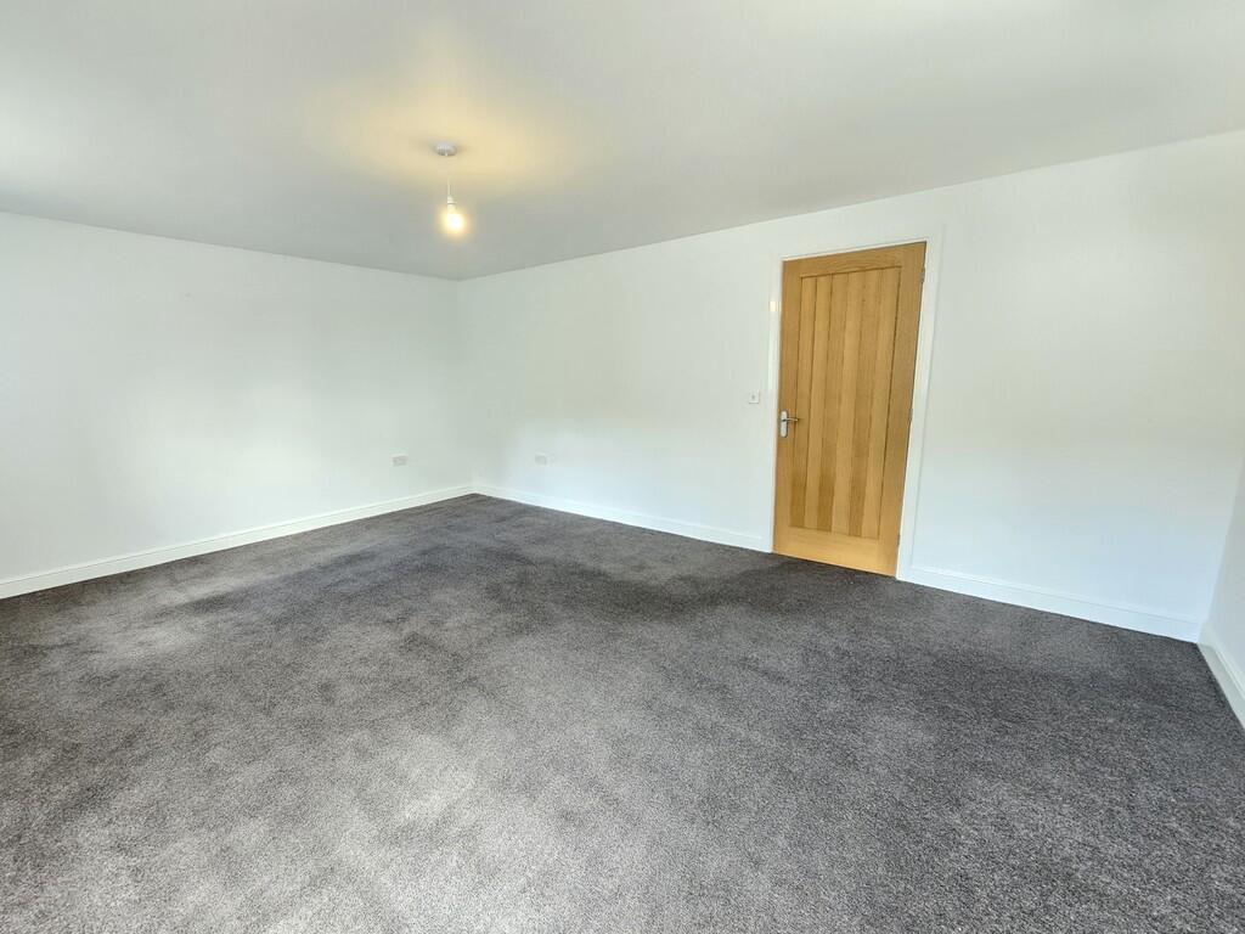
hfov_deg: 106.2
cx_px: 622
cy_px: 467
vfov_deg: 89.9
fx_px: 468
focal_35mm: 13
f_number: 2.2
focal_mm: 2.2
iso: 640
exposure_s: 1/25
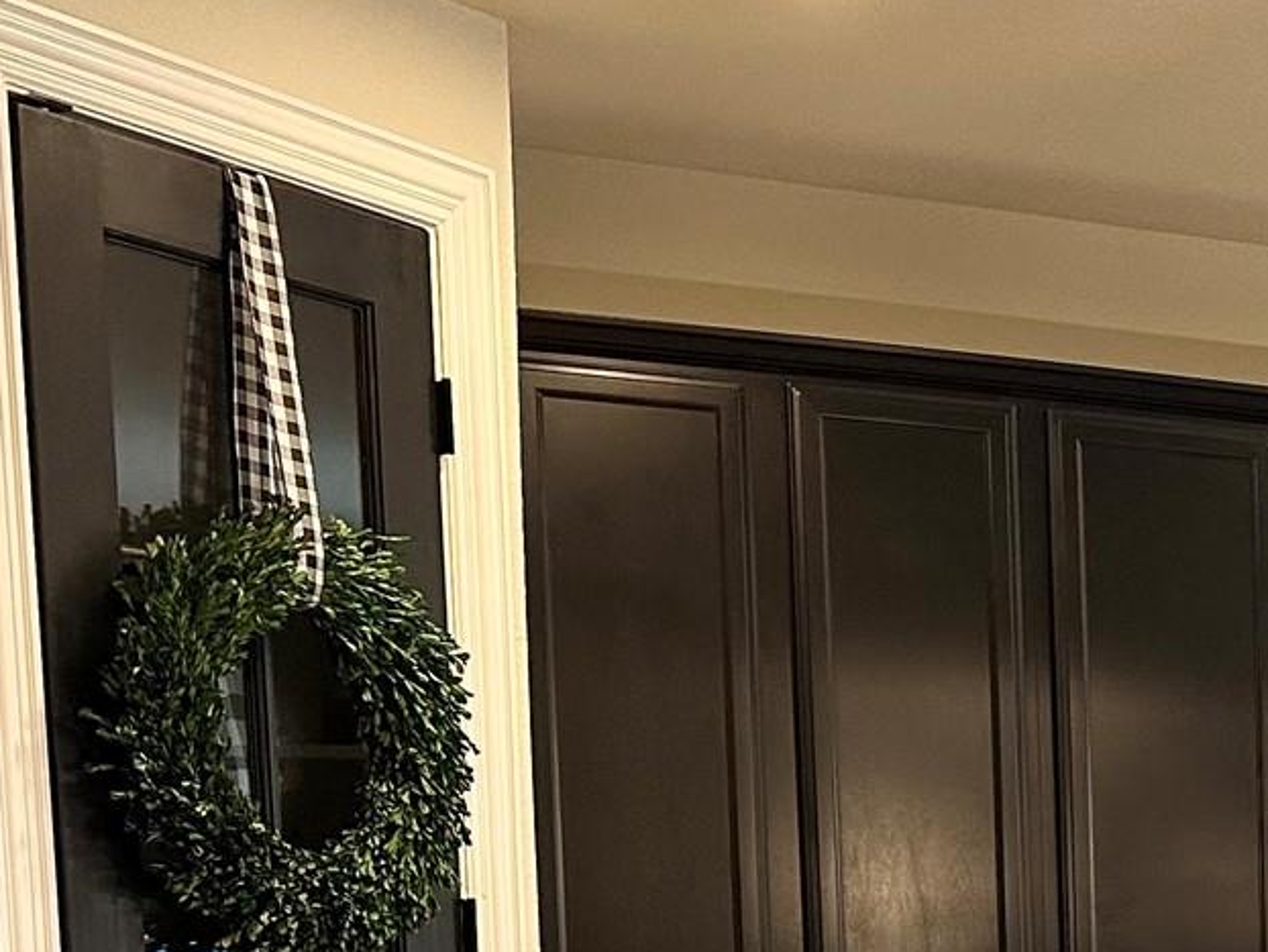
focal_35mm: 79
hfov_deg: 21.4
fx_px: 2895
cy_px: 1317
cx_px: 1804
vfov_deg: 17.3
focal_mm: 6.86
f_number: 1.78
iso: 200
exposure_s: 1/120
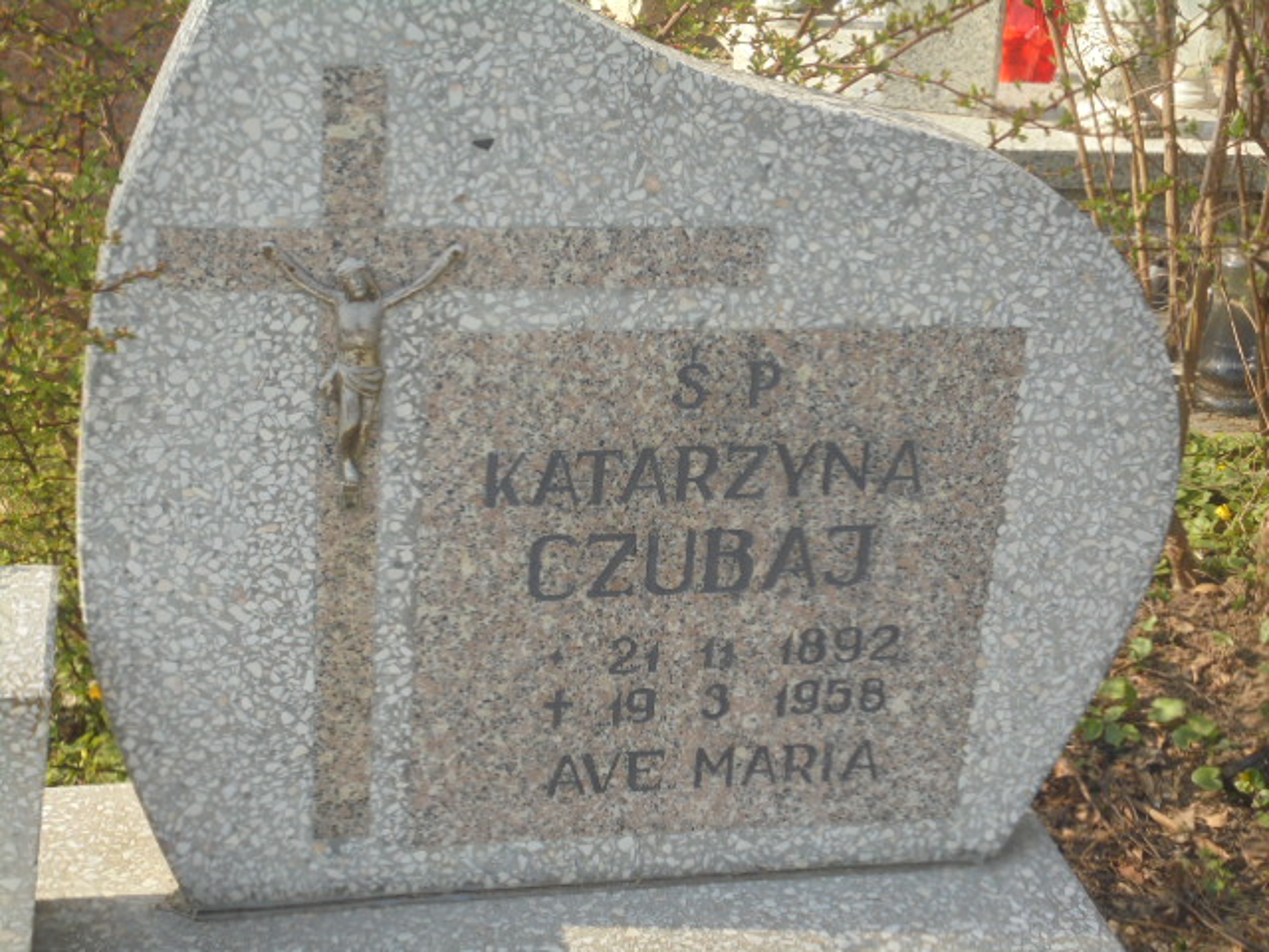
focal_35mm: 64
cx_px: 634
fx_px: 2346
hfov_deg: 30.3
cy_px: 476
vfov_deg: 22.9
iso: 100
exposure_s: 1/125
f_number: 5.6
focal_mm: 11.5
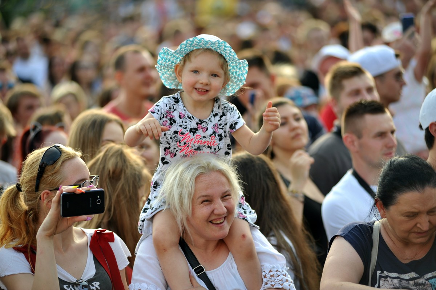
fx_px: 1876
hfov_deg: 13.3
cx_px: 218
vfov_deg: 8.8
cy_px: 145
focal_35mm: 155
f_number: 2.8
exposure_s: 1/640
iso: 200
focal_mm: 155
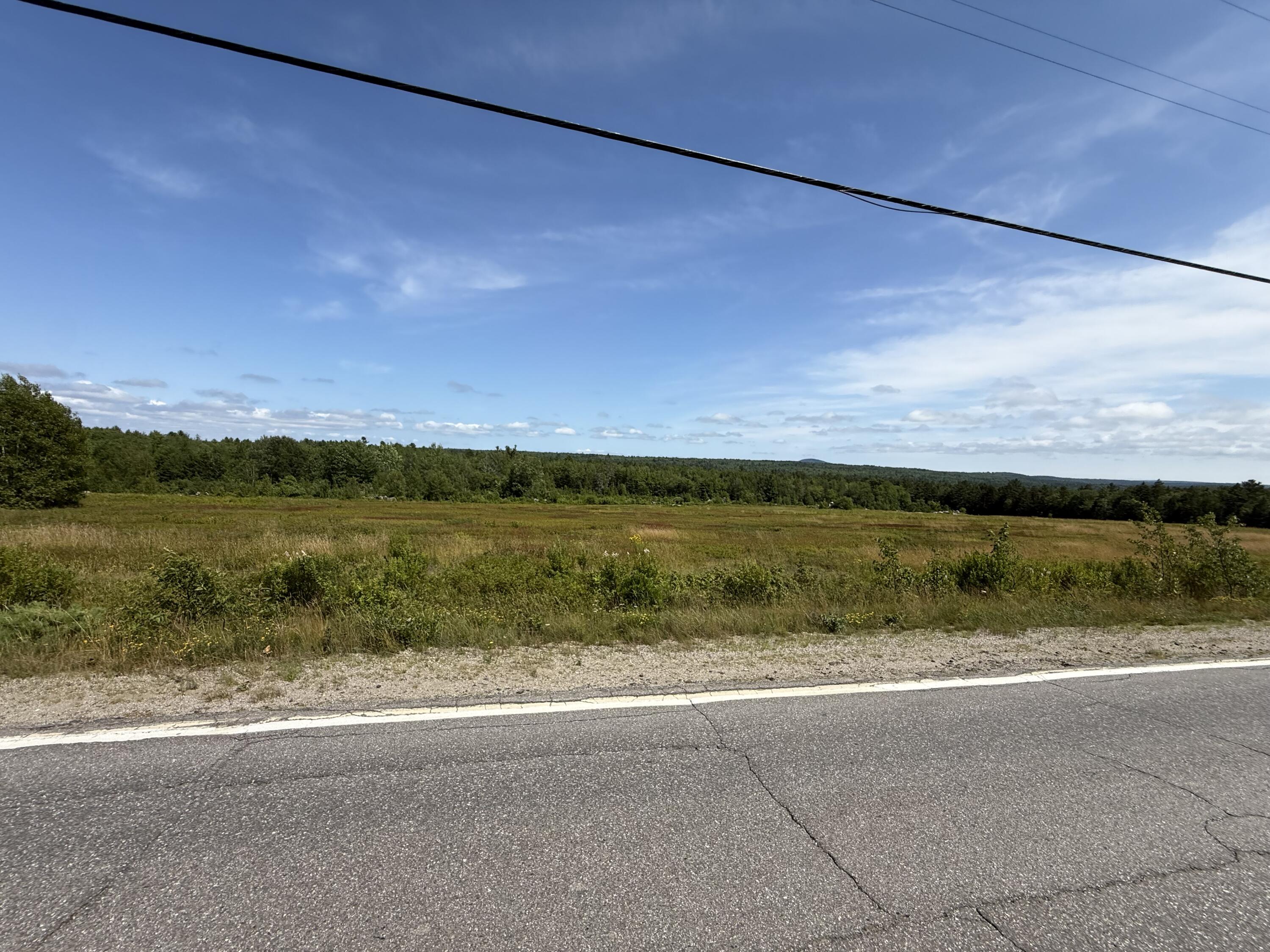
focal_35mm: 14
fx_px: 514
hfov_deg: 102.1
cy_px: 476
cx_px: 635
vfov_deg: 85.7
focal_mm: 2.22
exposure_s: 1/2320
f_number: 2.2
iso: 50
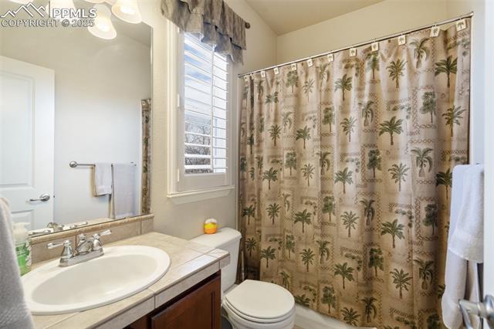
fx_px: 219
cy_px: 164
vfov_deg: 73.7
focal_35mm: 16
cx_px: 247
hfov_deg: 96.8
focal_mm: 16
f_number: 6.7
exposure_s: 1/2
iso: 100
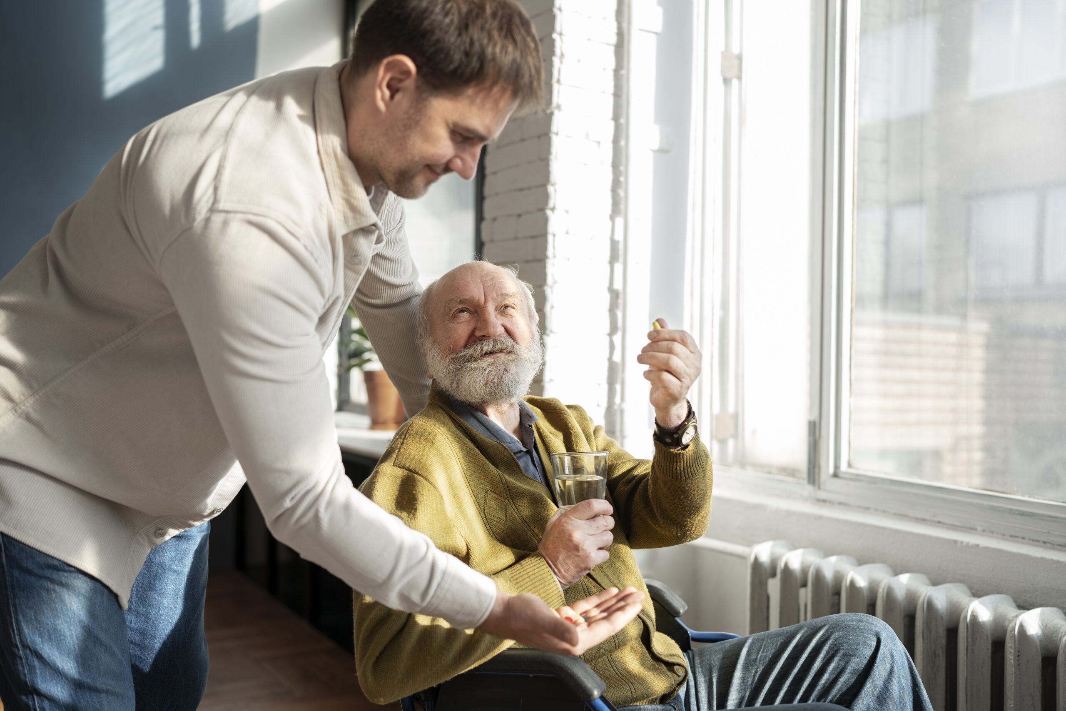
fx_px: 1036
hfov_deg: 54.4
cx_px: 533
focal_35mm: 35
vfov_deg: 37.9
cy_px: 356
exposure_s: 1/400
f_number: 2
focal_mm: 35
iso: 100
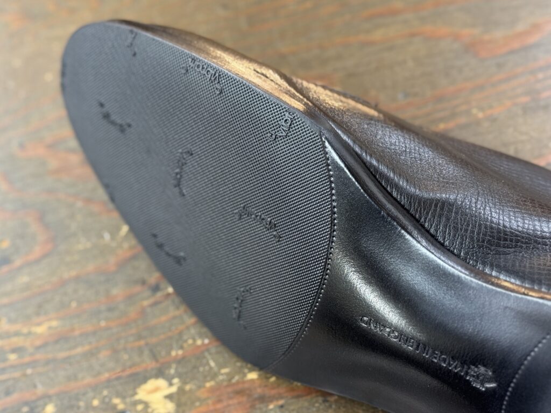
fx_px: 764
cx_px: 276
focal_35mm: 48
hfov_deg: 39.7
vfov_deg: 30.3
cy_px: 206
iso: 320
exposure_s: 1/40
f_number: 1.78
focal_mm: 6.76
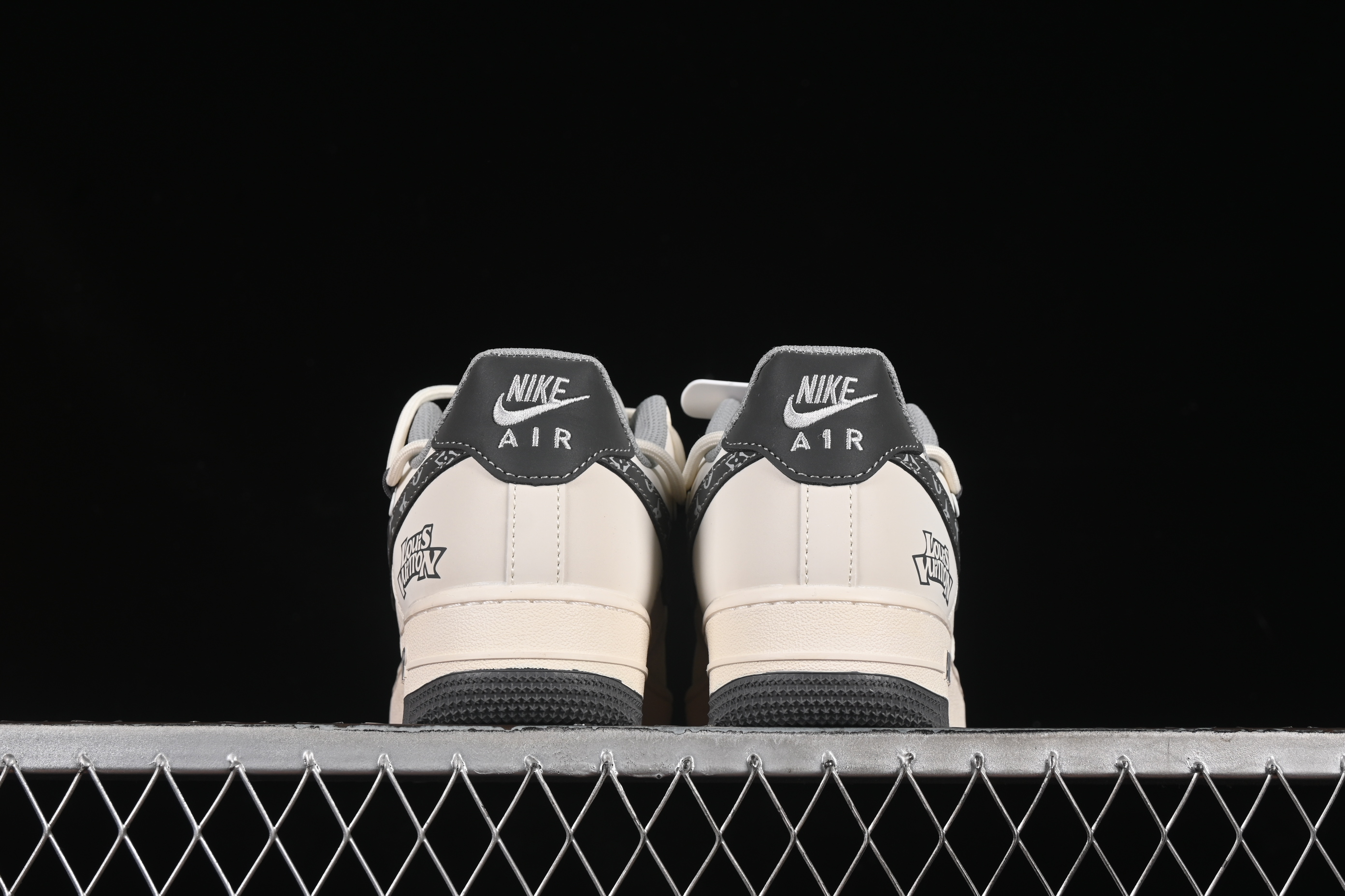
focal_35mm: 75
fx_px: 2802
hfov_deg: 27.0
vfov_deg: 18.2
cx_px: 672
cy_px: 448
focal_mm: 50
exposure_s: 1/80
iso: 160
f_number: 8
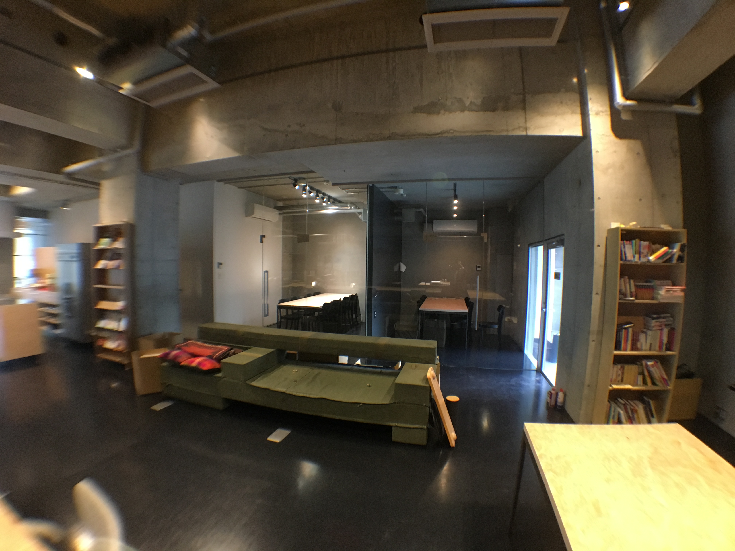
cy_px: 276
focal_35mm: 29
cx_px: 368
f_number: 2.2
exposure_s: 1/24
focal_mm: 4.15
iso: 200
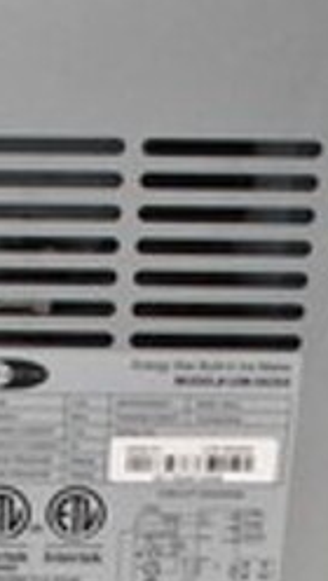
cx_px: -87
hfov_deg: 9.4
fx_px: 1958
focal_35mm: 127
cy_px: 811
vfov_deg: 15.8
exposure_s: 1/125
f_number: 3.8
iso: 2200
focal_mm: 22
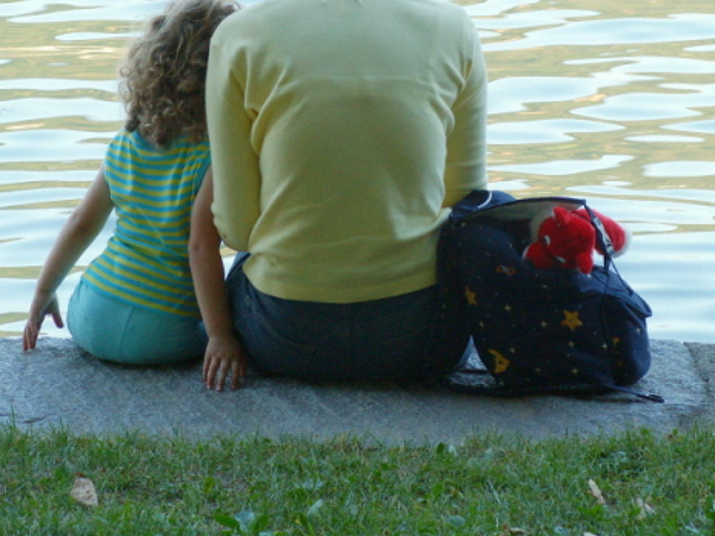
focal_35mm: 172
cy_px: 175
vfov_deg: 8.6
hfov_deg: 11.5
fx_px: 3554
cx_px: 332
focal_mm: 20.48
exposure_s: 1/50
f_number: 4.5
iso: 50
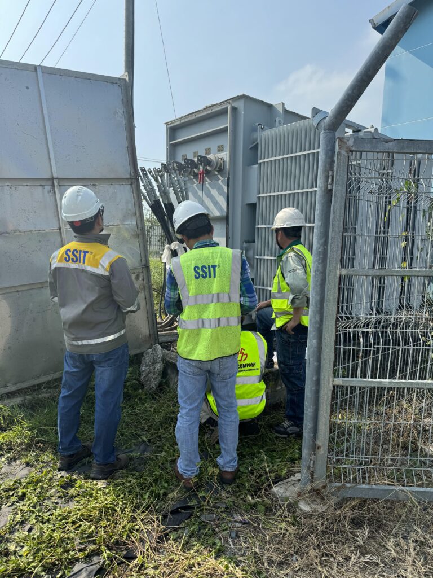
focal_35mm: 24
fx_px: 400
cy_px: 289
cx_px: 216
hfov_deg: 56.8
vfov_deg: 71.6
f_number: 1.78
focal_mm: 6.86
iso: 80
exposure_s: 1/2959
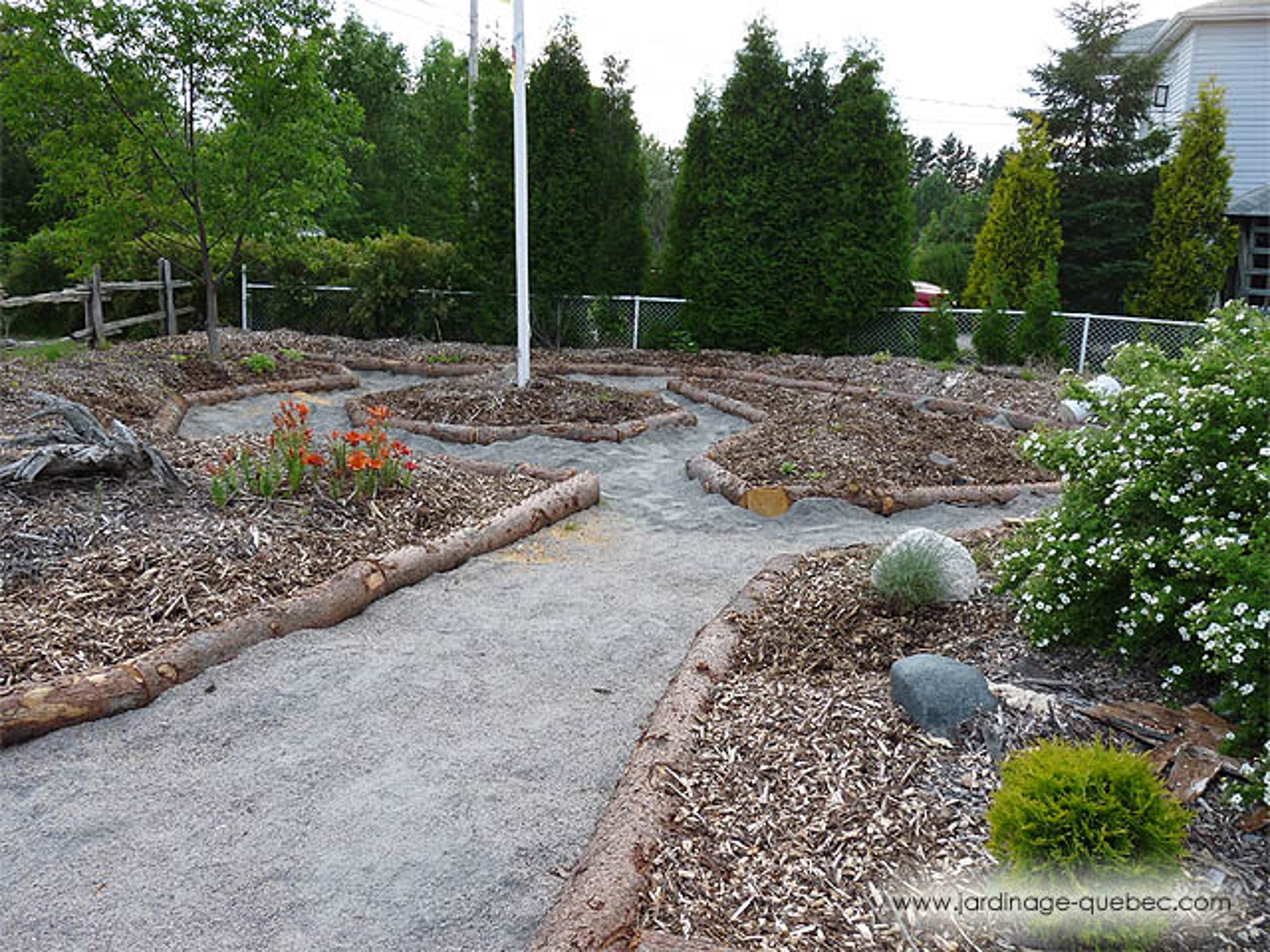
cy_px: 476
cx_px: 635
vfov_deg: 51.4
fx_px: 991
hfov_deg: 65.3
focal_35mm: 27
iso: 100
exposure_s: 1/100
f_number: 3.6
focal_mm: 4.8
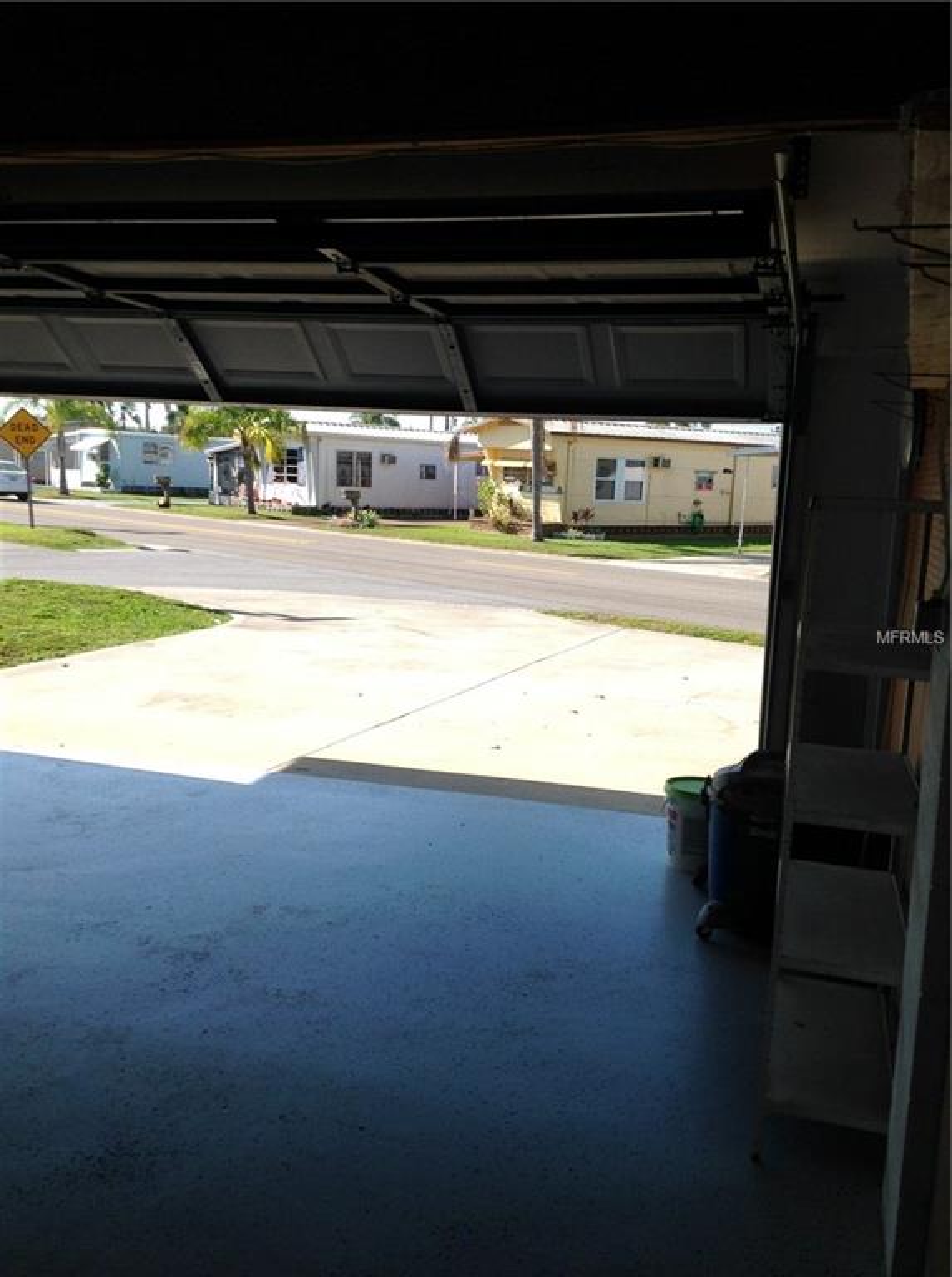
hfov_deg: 40.6
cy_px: 638
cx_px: 476
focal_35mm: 35
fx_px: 1288
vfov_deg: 52.7
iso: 50
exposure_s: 1/1043
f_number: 2.4
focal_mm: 4.28
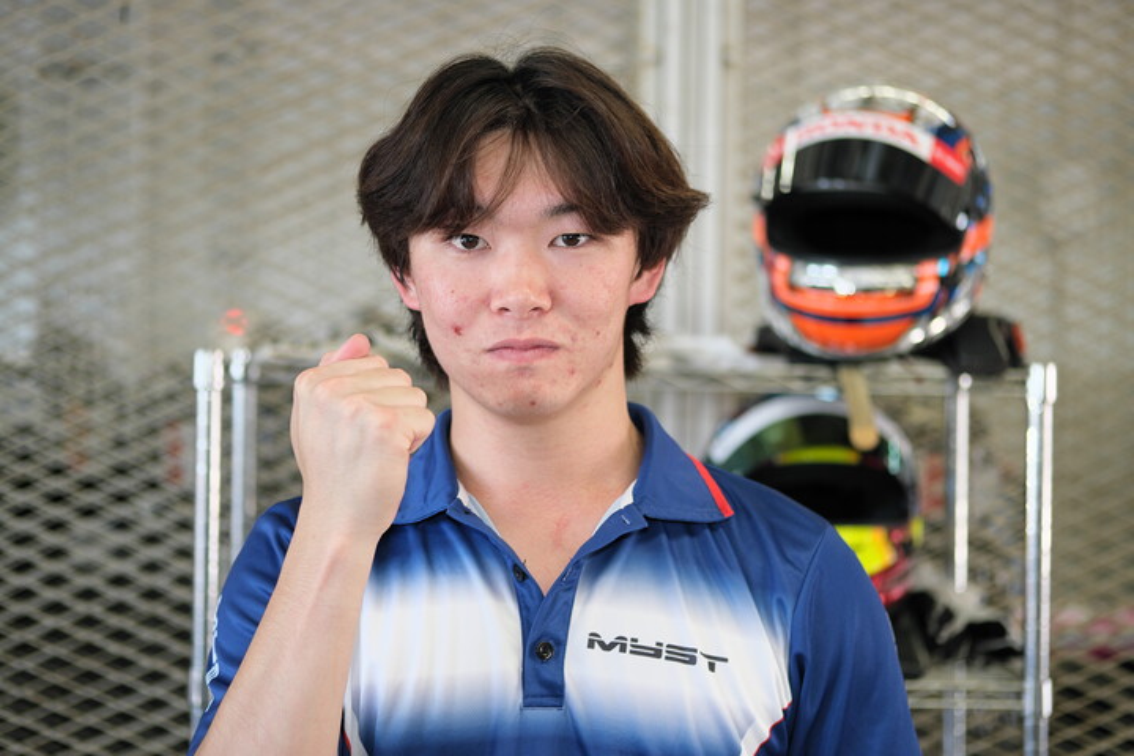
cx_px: 567
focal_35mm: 75
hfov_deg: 27.0
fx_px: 2362
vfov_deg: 18.2
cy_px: 378
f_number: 2
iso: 320
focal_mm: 50
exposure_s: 1/180
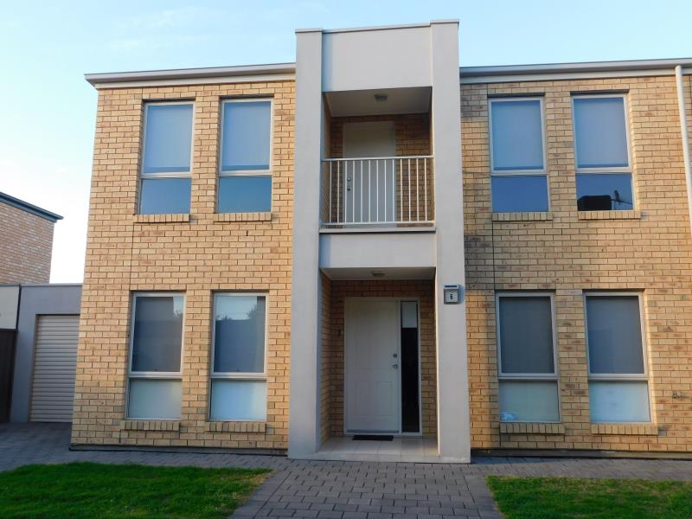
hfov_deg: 60.0
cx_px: 346
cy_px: 260
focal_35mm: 30
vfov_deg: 46.8
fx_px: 600
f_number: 3.2
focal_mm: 5.3
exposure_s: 1/200
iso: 125
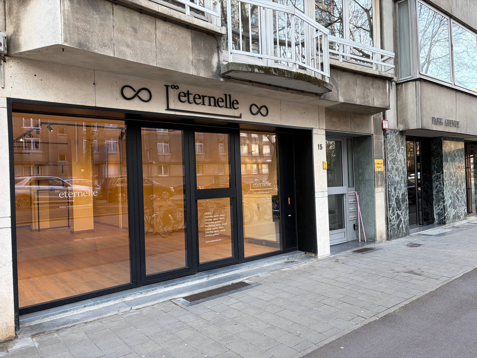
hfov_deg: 67.3
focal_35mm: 26
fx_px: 358
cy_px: 179
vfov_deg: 53.1
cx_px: 238
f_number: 1.6
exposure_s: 1/100
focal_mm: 5.96
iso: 50
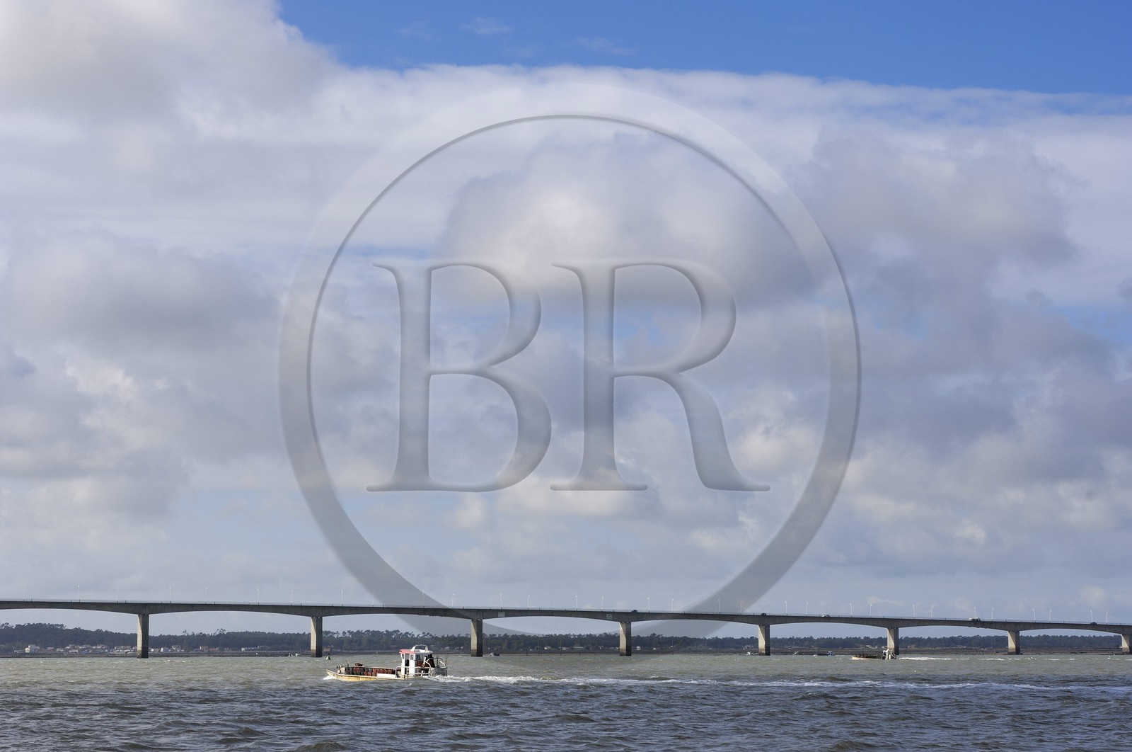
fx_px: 2261
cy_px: 376
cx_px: 566
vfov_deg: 18.9
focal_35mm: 72
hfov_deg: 28.1
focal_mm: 48
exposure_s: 1/200
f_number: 9.5
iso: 100
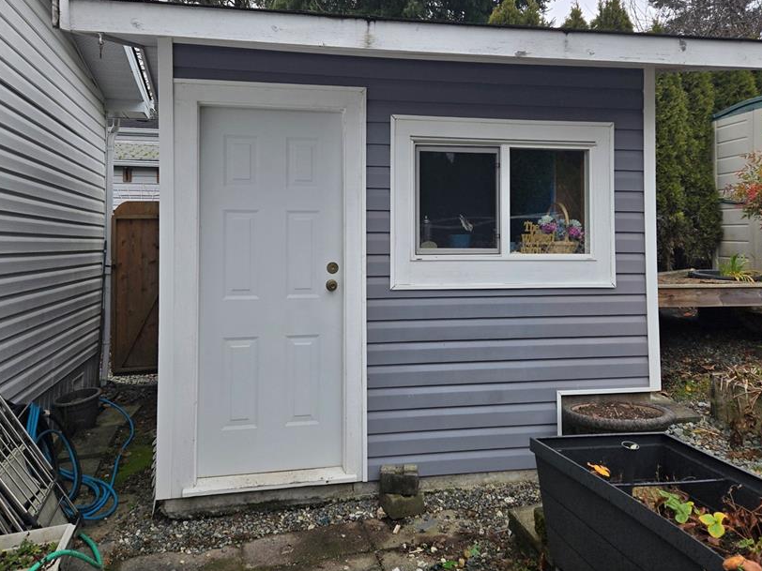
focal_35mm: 29
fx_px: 638
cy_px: 234
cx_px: 385
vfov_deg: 48.0
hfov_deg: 61.7
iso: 40
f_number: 1.8
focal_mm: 5.4
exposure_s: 1/180
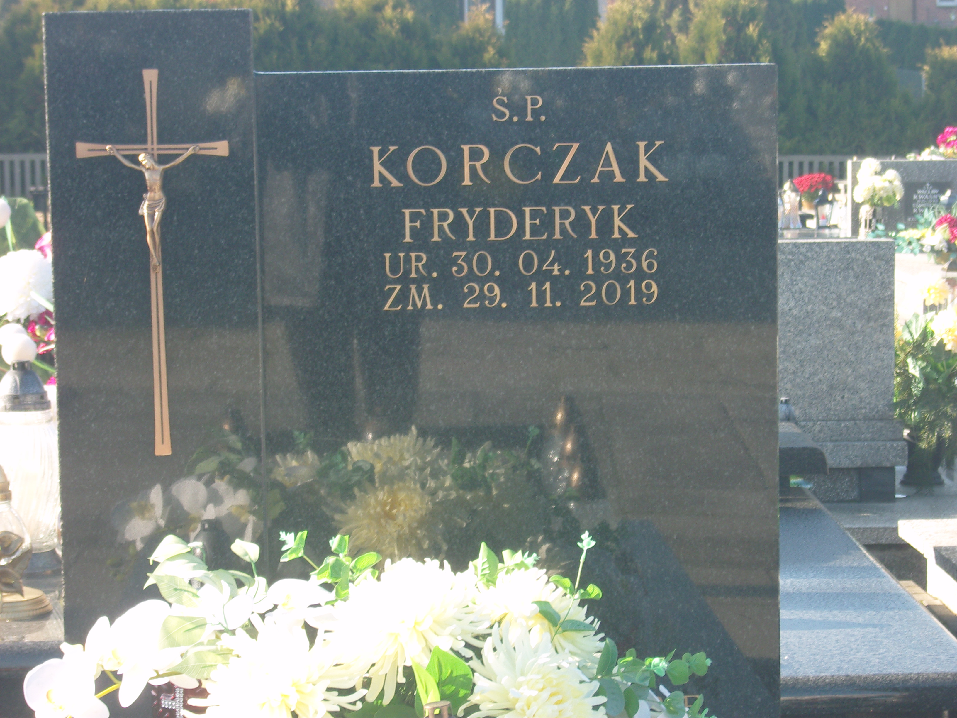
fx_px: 2820
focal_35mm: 102
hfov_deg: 19.3
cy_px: 359
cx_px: 478
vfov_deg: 14.5
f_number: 5.2
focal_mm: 21.9
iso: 100
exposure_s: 1/100
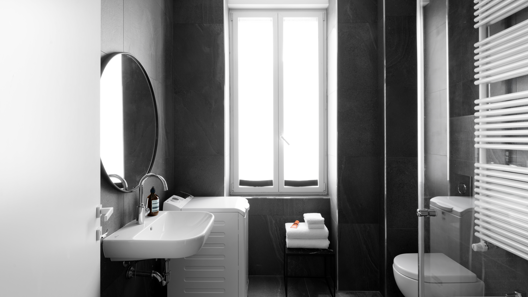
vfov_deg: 55.9
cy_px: 152
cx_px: 264
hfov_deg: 86.6
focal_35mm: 20
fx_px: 280
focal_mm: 19
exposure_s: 4
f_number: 11
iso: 100
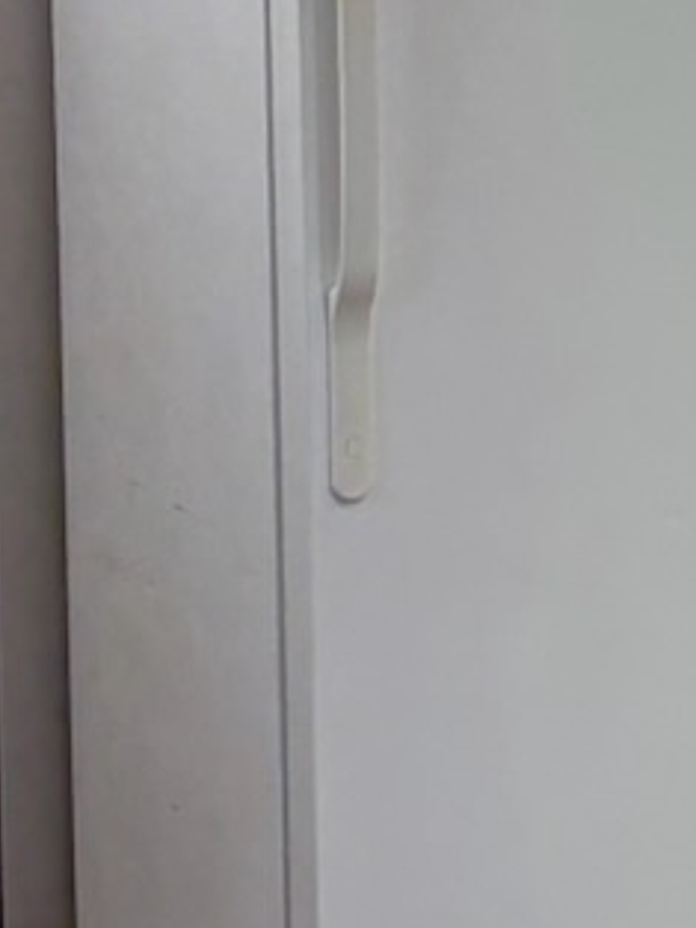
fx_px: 4554
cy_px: -36
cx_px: 1587
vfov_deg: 11.5
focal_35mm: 170
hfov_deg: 8.1
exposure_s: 1/60
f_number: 1.6
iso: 64
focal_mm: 5.96
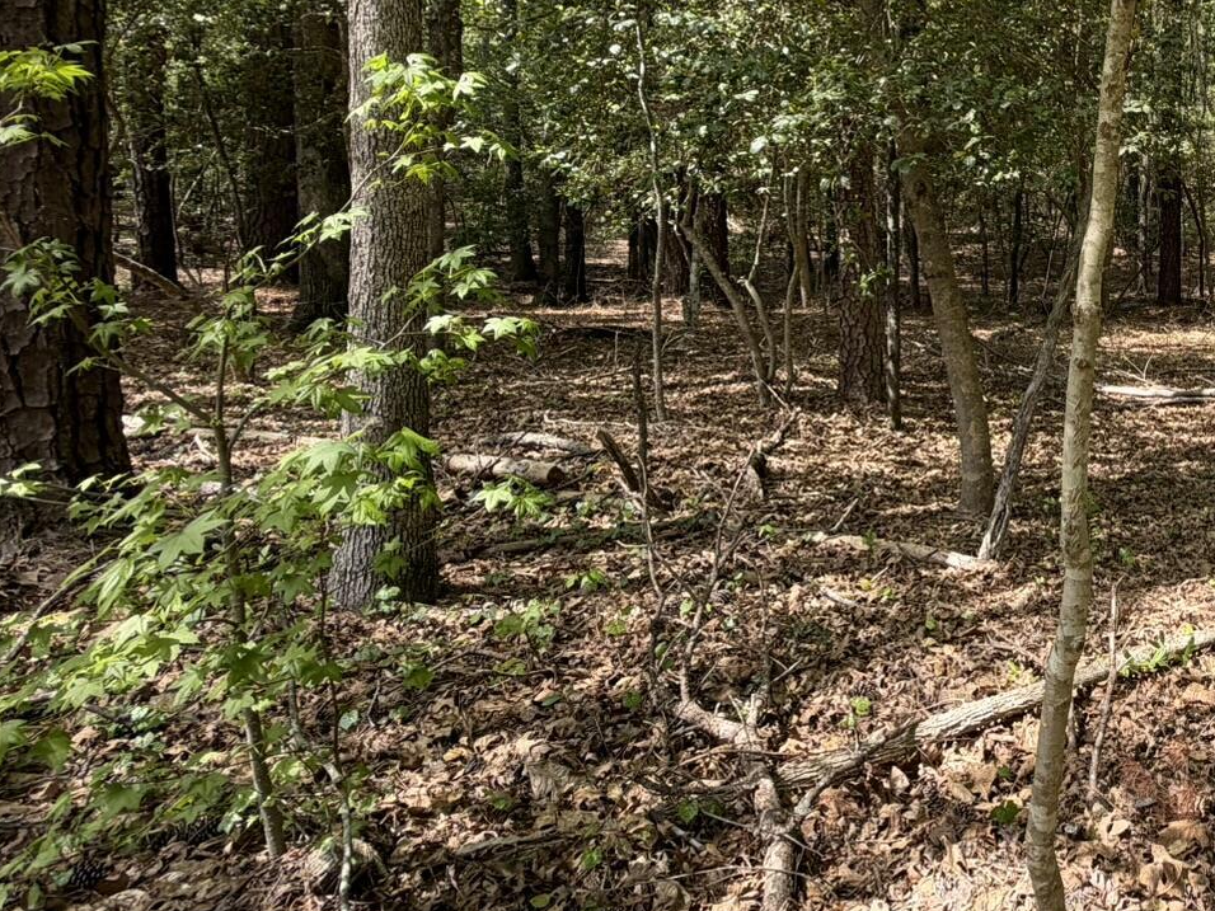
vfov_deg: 45.0
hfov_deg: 50.3
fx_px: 1053
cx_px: 1176
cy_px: 213
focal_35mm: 30
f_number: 2.2
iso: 40
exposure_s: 1/234
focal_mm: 2.22
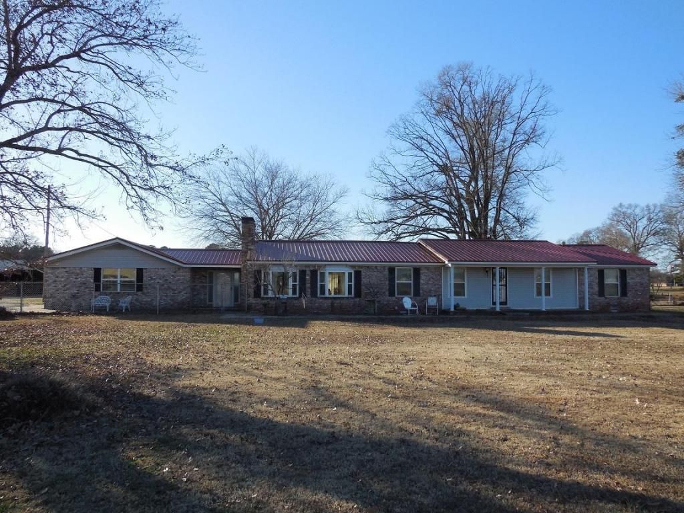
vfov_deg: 54.9
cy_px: 256
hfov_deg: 69.4
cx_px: 342
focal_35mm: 25
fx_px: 494
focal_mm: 4.5
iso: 125
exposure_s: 1/1000
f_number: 3.1
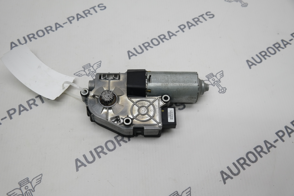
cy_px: 98
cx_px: 147
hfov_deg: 50.7
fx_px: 310
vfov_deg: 35.1
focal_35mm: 38
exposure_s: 1/100
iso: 200
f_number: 4
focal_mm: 25
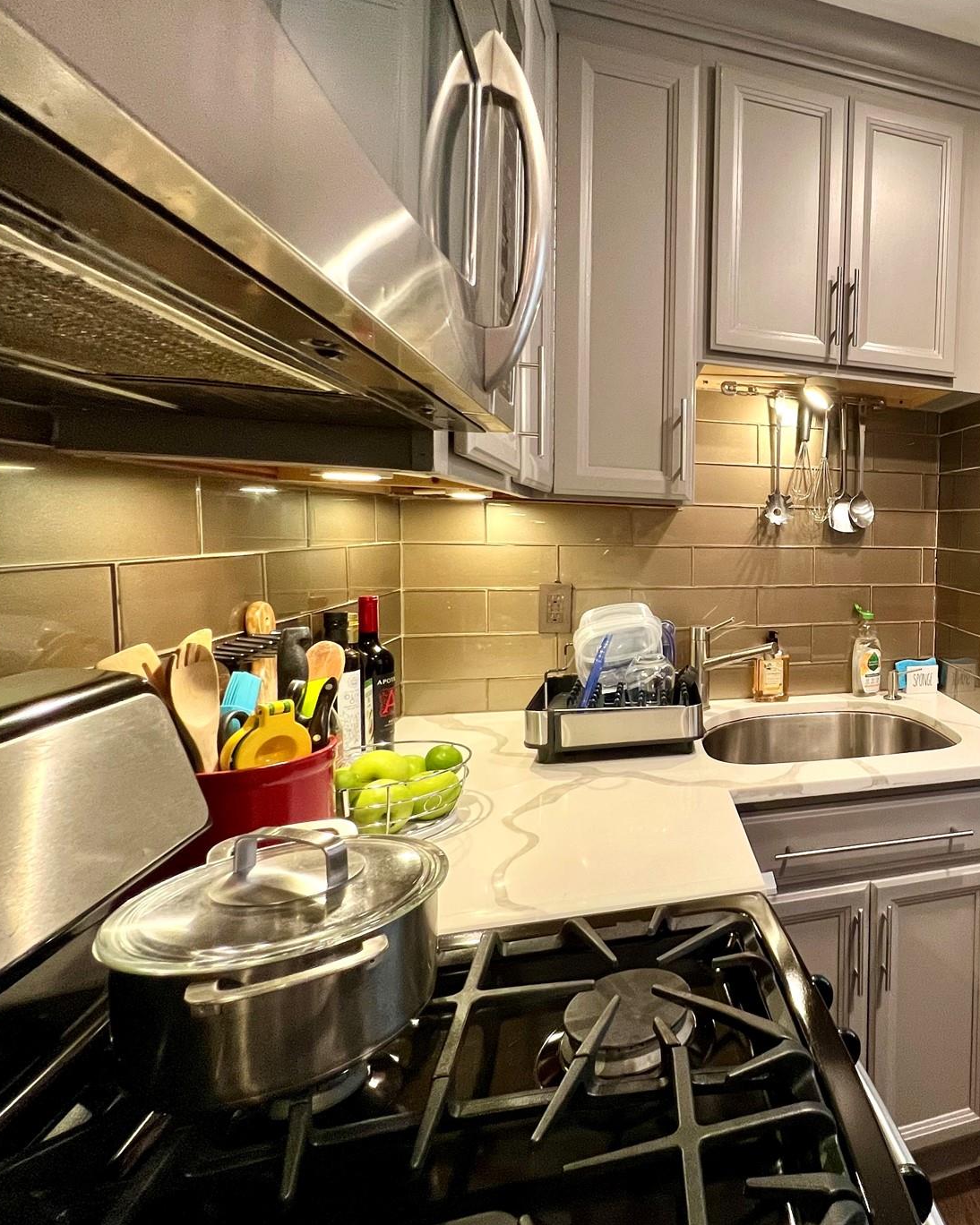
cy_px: 581
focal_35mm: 19
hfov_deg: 58.8
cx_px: 907
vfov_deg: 83.2
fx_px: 689
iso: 250
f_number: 1.8
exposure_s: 1/60
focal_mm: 1.57
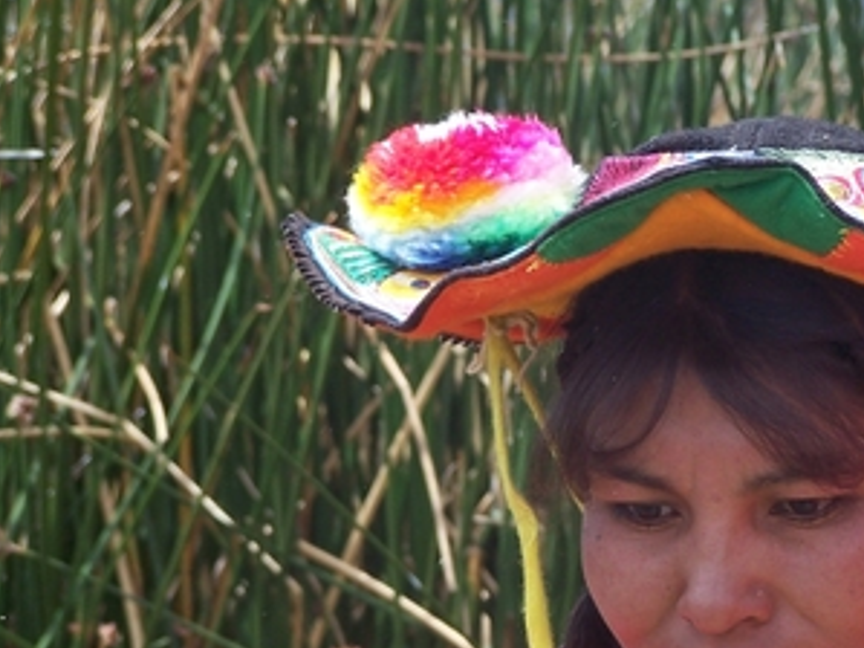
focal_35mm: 279
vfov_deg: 5.3
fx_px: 6961
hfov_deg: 7.1
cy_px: 457
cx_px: 728
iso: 80
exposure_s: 1/500
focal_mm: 23.1
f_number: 3.2
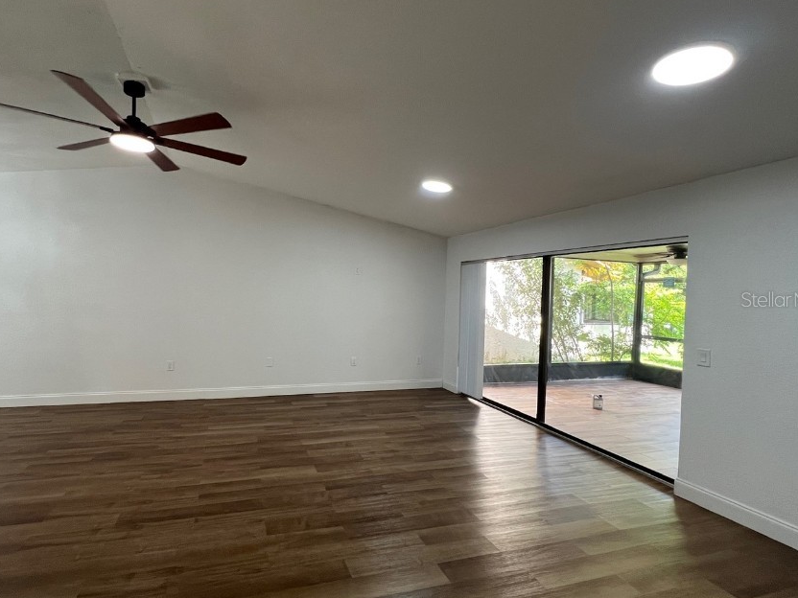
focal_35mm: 16
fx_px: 369
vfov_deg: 78.1
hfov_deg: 93.8
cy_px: 299
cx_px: 340
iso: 160
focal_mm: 1.57
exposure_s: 1/99
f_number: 1.8
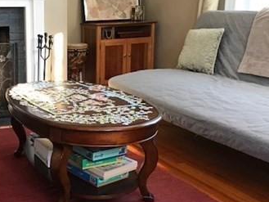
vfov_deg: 28.6
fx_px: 396
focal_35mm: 51
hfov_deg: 36.1
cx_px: 50
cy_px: 102
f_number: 1.8
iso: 40
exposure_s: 1/30
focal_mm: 3.99
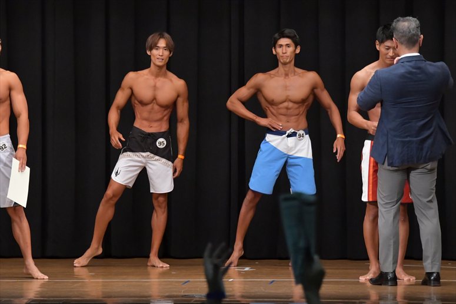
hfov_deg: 9.2
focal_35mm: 225
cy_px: 152
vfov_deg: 6.1
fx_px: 2849
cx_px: 228
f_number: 5.6
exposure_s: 1/400
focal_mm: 150
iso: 6400
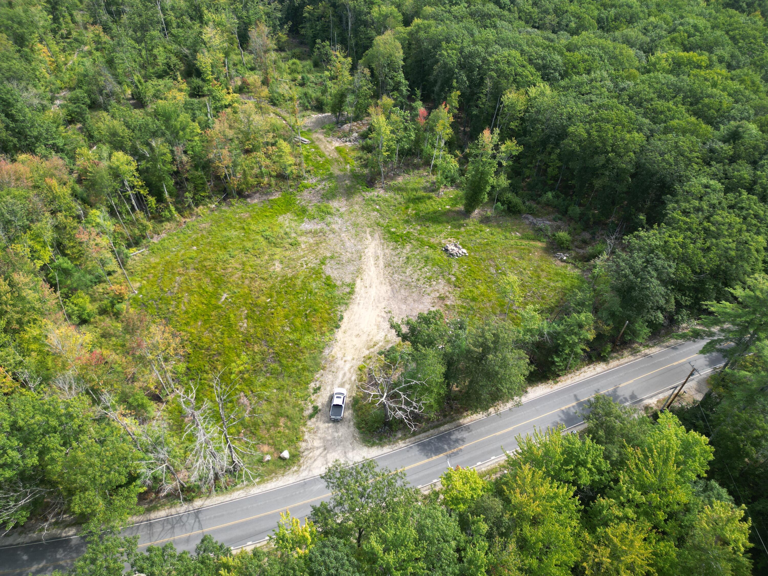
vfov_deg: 56.8
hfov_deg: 71.6
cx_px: 384
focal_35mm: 24
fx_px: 532
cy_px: 288
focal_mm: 6.72
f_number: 1.7
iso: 100
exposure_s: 1/1000
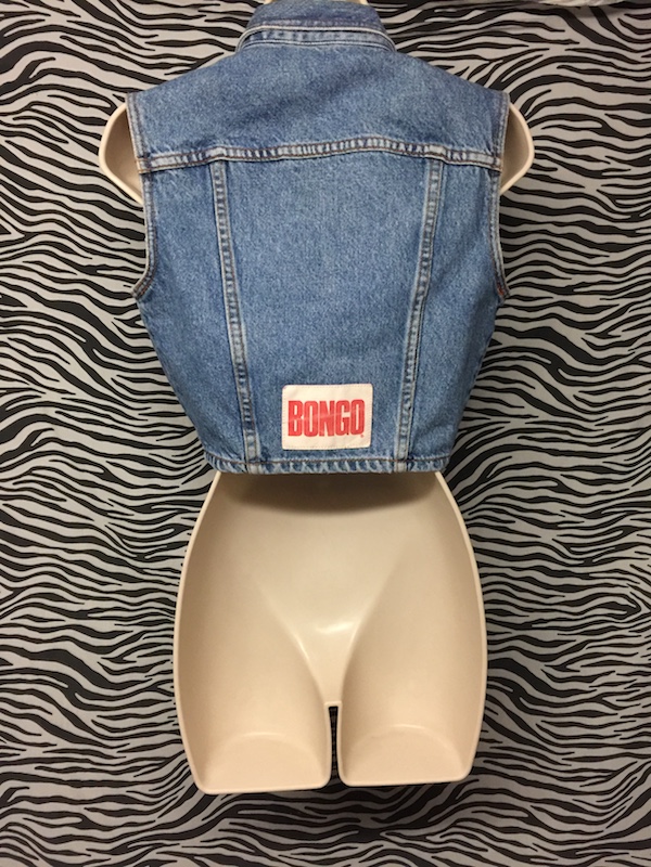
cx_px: 326
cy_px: 434
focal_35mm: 29
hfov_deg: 48.2
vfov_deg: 61.7
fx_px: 727
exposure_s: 1/15
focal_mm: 4.15
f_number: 2.2
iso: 160
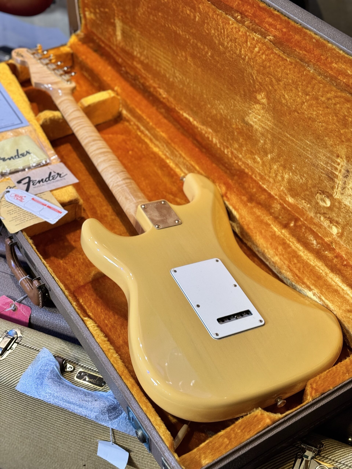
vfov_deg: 39.7
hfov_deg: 30.3
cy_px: 234
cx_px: 176
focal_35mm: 48
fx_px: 651
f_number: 1.78
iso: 160
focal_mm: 6.76
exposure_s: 1/60
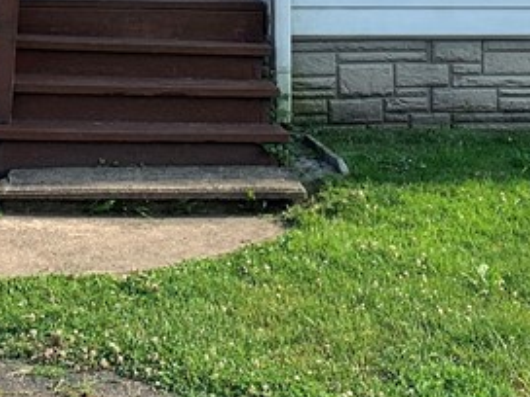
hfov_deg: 19.9
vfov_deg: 13.5
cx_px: 160
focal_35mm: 98
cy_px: -325
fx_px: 1500
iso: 25
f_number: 1.8
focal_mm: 4.25
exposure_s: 1/1880
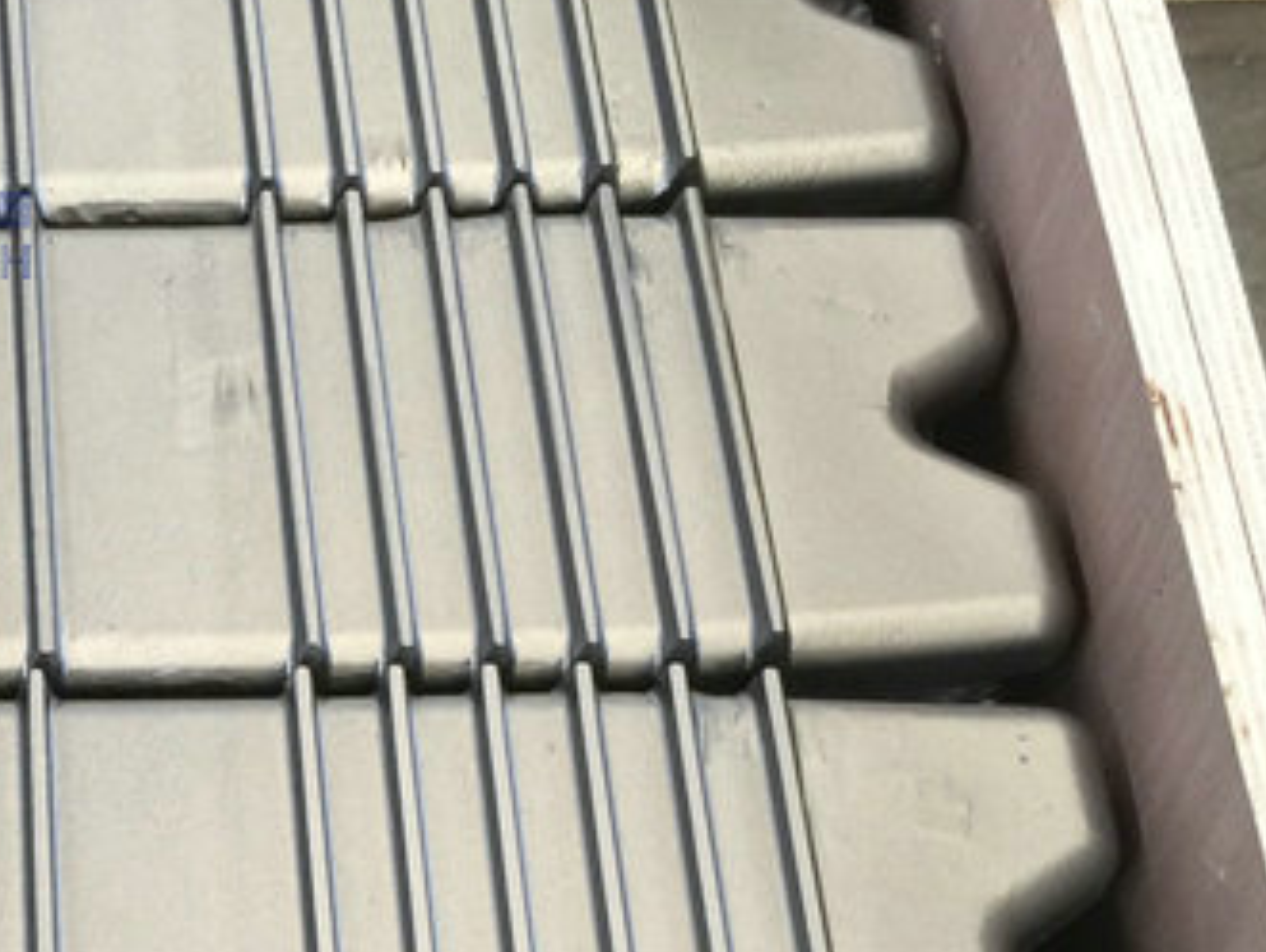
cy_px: 172
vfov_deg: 20.8
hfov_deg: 25.4
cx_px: -184
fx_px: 2563
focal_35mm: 70
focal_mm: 4.15
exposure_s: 1/33
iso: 32
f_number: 2.2
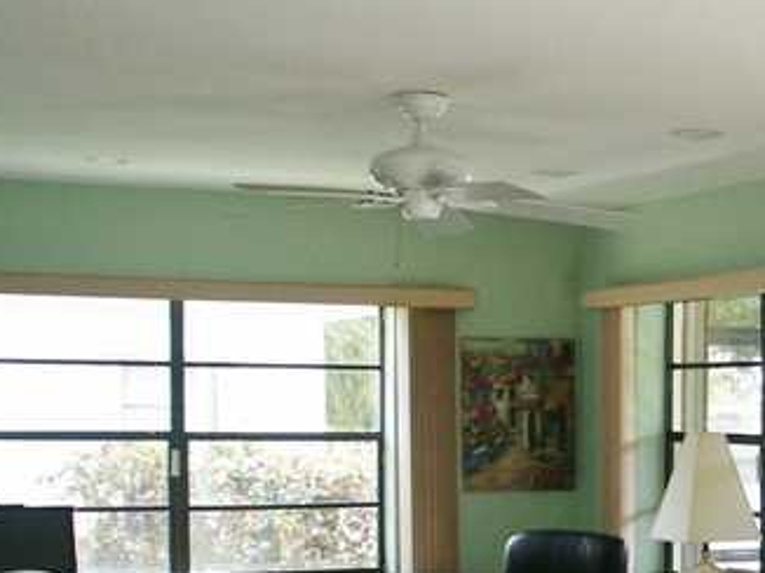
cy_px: 535
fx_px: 1899
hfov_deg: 21.7
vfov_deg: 16.9
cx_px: 812
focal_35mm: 86
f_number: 3
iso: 100
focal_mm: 7.2
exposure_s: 1/45
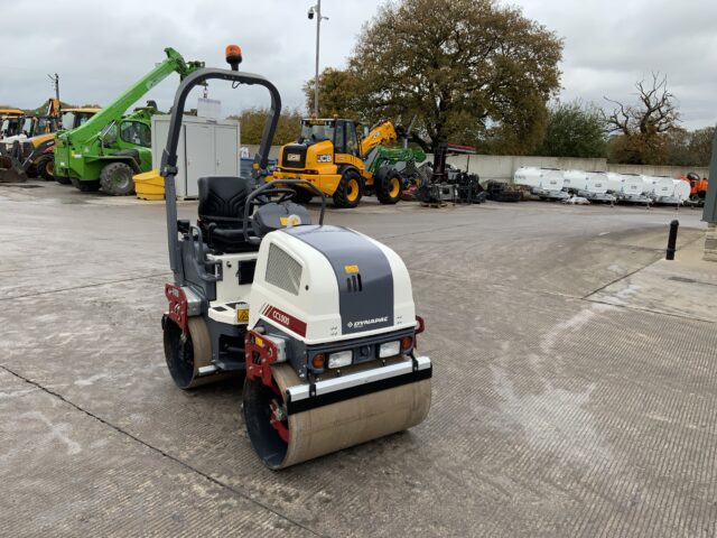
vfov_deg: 48.2
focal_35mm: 29
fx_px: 601
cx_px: 358
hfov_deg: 61.7
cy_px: 269
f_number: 1.8
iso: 16
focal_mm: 3
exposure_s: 1/540
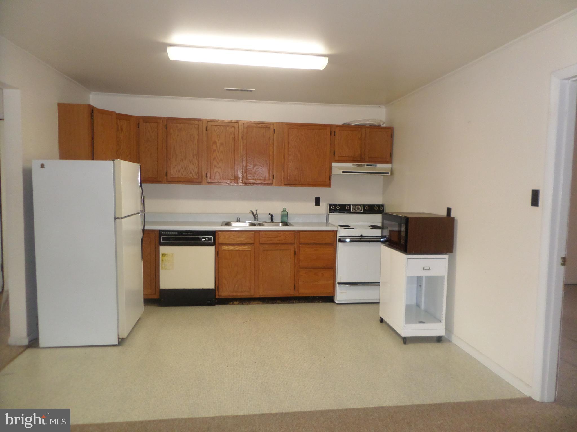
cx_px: 288
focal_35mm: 24
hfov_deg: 71.6
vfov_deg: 56.8
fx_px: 400
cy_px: 216
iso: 200
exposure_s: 1/20
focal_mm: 4.3
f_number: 3.1
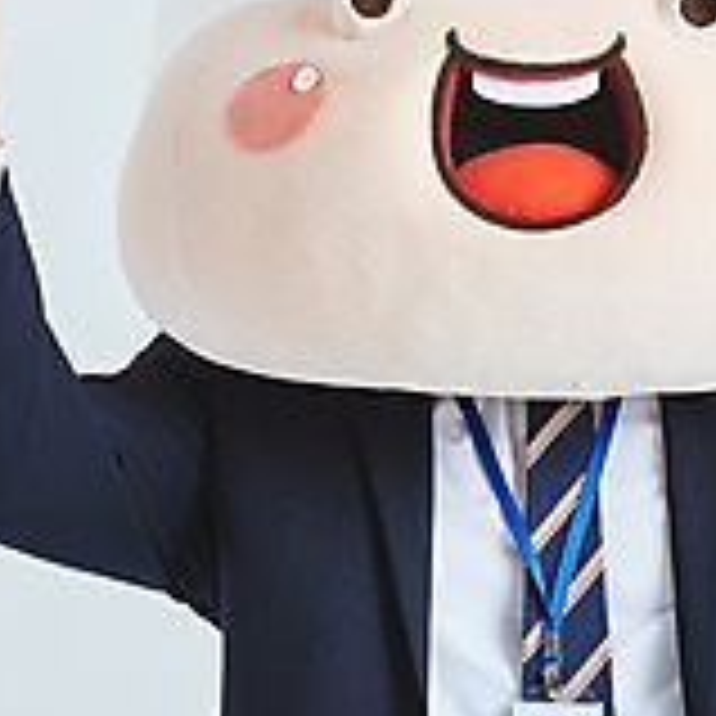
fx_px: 8986
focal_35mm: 384
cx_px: 574
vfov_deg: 4.6
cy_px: 275
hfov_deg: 4.6
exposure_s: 1/125
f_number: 14
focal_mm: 120
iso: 100
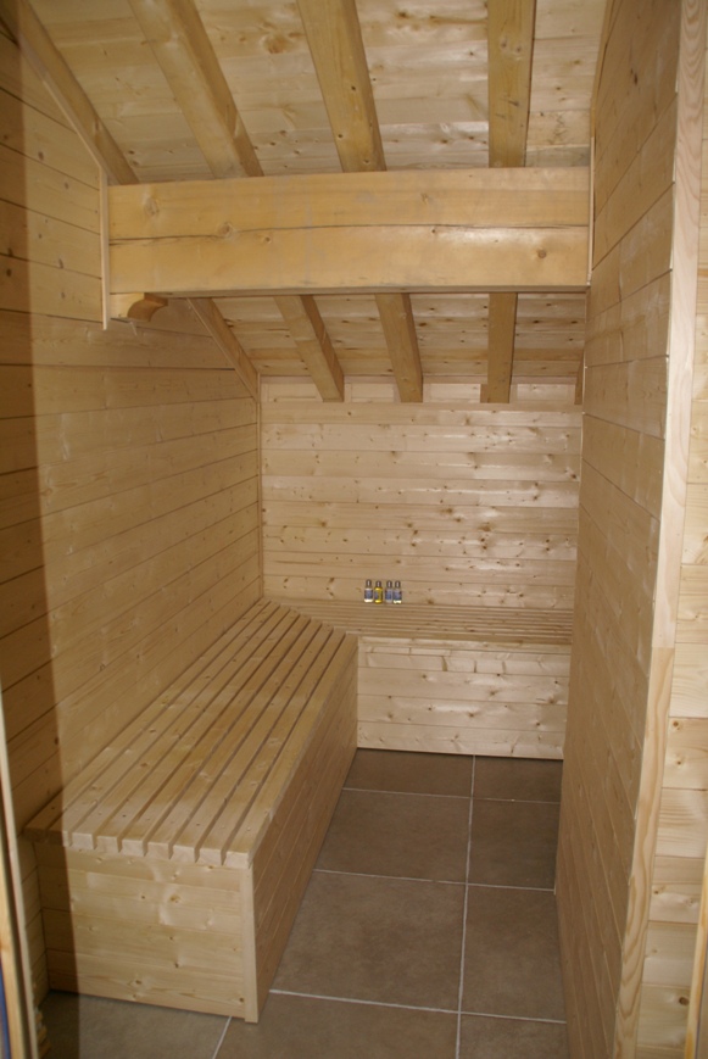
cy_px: 530
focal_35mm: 27
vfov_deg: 67.3
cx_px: 354
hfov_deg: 48.0
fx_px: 795
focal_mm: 18
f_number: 5.6
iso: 400
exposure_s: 1/60
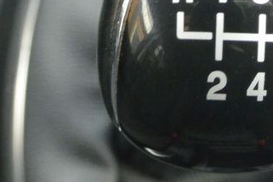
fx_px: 652
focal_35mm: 86
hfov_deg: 23.3
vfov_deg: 15.7
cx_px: 220
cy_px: 14
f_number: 3.5
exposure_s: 1/30
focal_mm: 10
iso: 1400
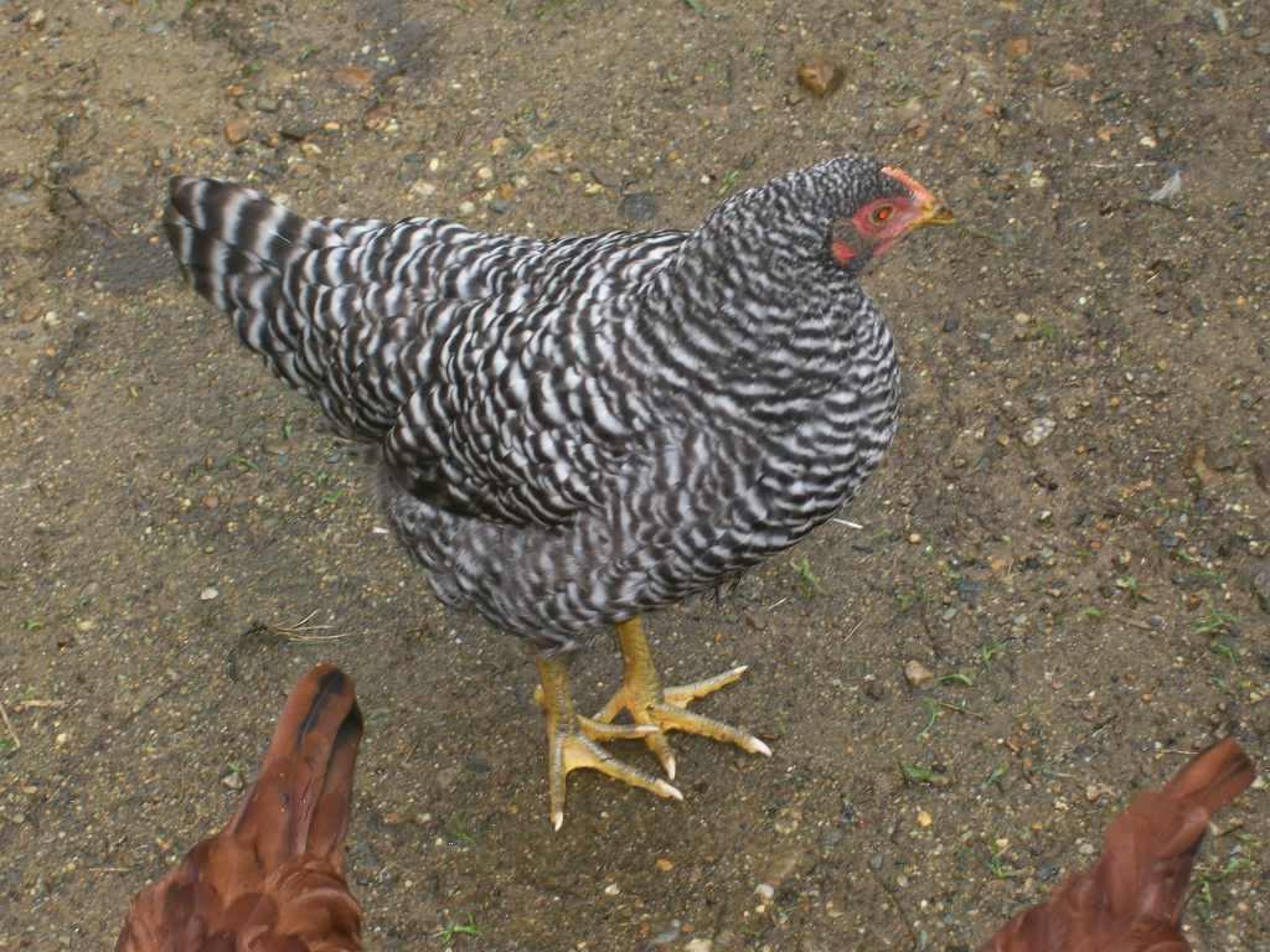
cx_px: 635
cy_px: 476
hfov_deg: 18.2
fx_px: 3962
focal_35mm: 108
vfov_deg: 13.7
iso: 80
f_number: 4.8
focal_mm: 18
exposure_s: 1/62.4
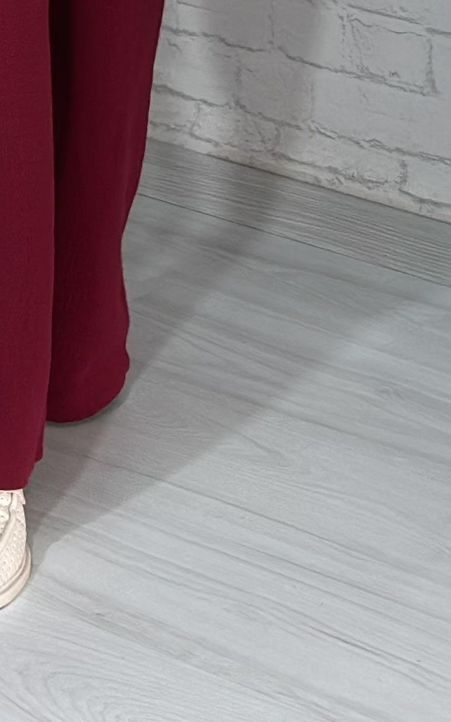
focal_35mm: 178
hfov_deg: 7.4
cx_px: 83
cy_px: -481
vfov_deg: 11.1
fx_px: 3503
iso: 80
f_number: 1.78
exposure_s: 1/100
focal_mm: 6.86
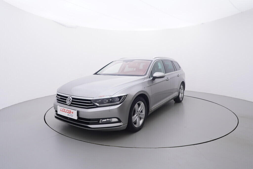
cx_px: 126
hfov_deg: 77.3
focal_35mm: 22
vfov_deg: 56.2
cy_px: 84
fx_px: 158
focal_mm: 15
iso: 200
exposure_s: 1/80
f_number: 5
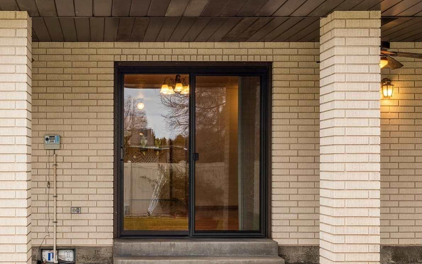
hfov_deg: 34.0
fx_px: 673
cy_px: 169
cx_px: 102
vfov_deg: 22.1
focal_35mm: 59
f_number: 13
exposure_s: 1/25
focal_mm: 22.2
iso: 400
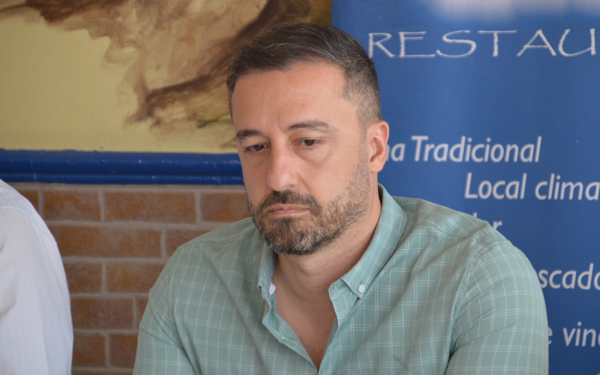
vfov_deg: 6.0
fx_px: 3573
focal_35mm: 219
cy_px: 175
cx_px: 302
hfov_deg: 9.6
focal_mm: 135
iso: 800
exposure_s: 1/125
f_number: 6
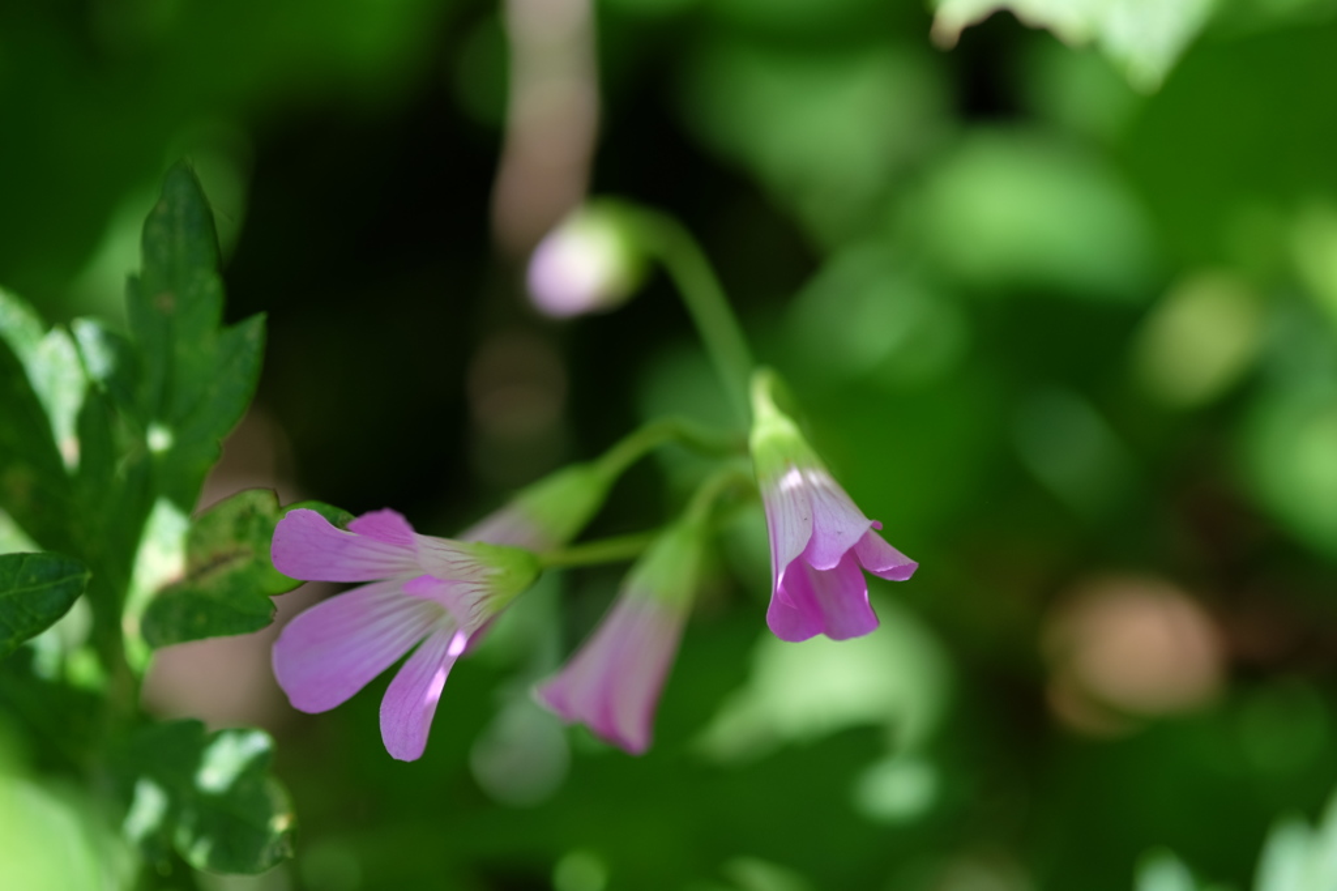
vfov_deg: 15.2
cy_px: 446
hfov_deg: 22.6
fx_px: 3341
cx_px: 668
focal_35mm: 90
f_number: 2.4
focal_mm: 60
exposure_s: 1/640
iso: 200
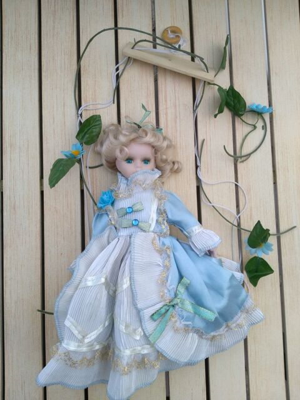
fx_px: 324
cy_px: 200
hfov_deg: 49.7
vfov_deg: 63.4
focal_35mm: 28
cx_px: 150
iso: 100
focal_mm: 2.96
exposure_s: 1/329
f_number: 2
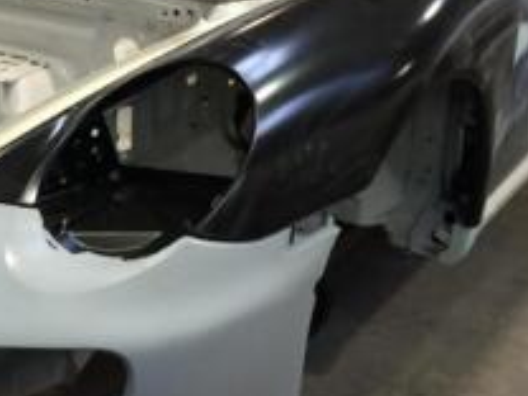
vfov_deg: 20.3
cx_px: 91
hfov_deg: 26.4
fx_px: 1098
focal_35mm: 72
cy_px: 118
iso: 50
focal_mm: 4.12
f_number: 2.2
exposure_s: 1/40
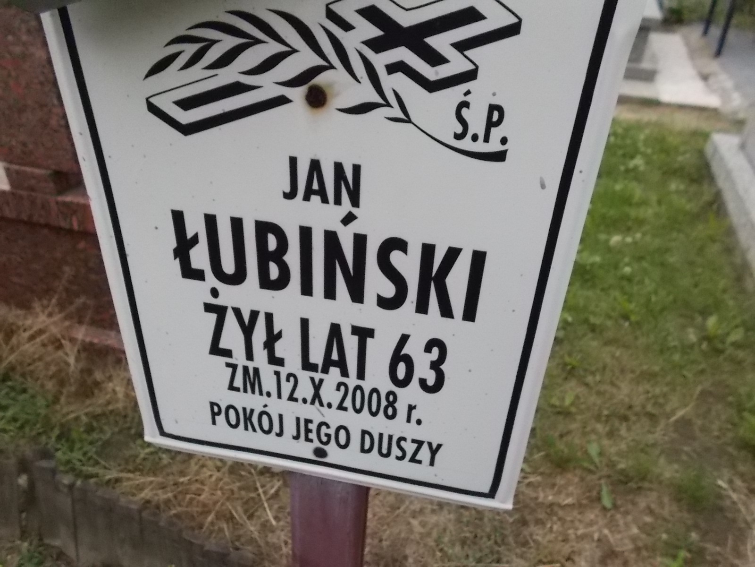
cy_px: 284
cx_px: 378
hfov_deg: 67.3
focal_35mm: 26
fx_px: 567
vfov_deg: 53.1
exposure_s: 1/400
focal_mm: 4.6
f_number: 8
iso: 400
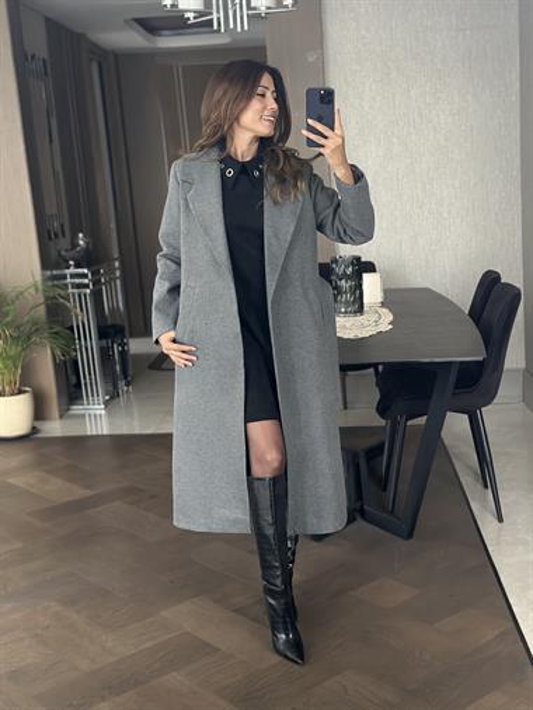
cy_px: 355
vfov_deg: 39.6
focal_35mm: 48
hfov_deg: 30.3
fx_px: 985
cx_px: 266
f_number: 1.78
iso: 640
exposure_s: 1/40
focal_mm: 6.86
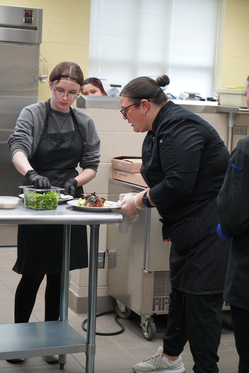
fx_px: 726
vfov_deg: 28.8
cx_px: 124
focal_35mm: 70
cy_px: 186
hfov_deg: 19.5
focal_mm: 70
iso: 3200
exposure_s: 1/160
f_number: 5.6
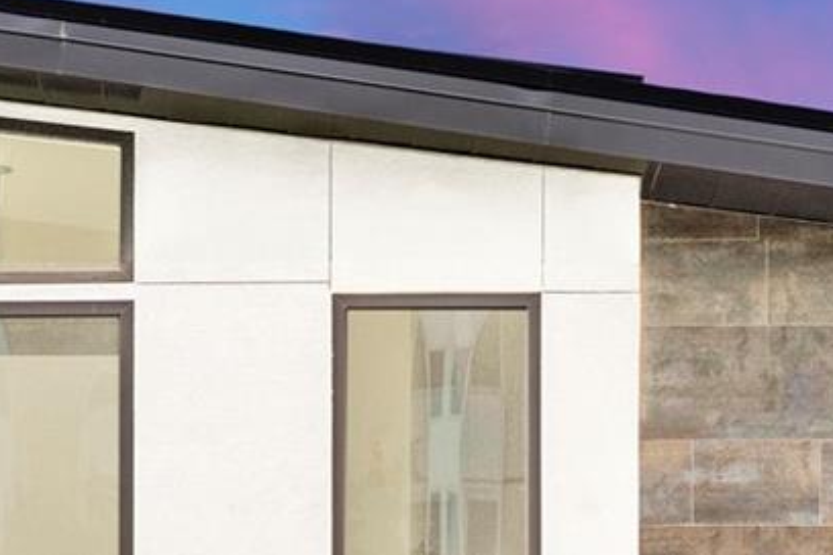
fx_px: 4442
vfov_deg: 7.0
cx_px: 435
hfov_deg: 10.7
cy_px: 873
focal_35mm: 192
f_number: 11
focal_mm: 49
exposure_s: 1/2000
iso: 800
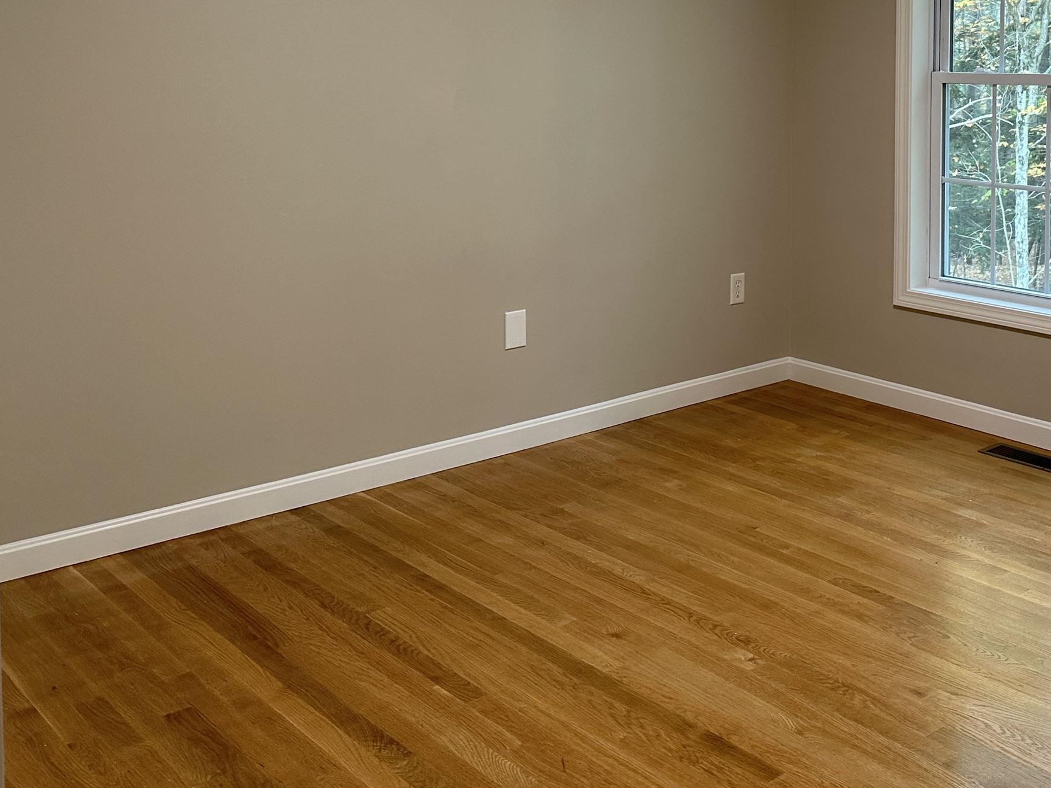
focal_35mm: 42
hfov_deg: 43.4
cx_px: 788
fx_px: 1275
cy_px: 111
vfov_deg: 33.0
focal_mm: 6.86
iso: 160
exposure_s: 1/60
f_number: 1.78
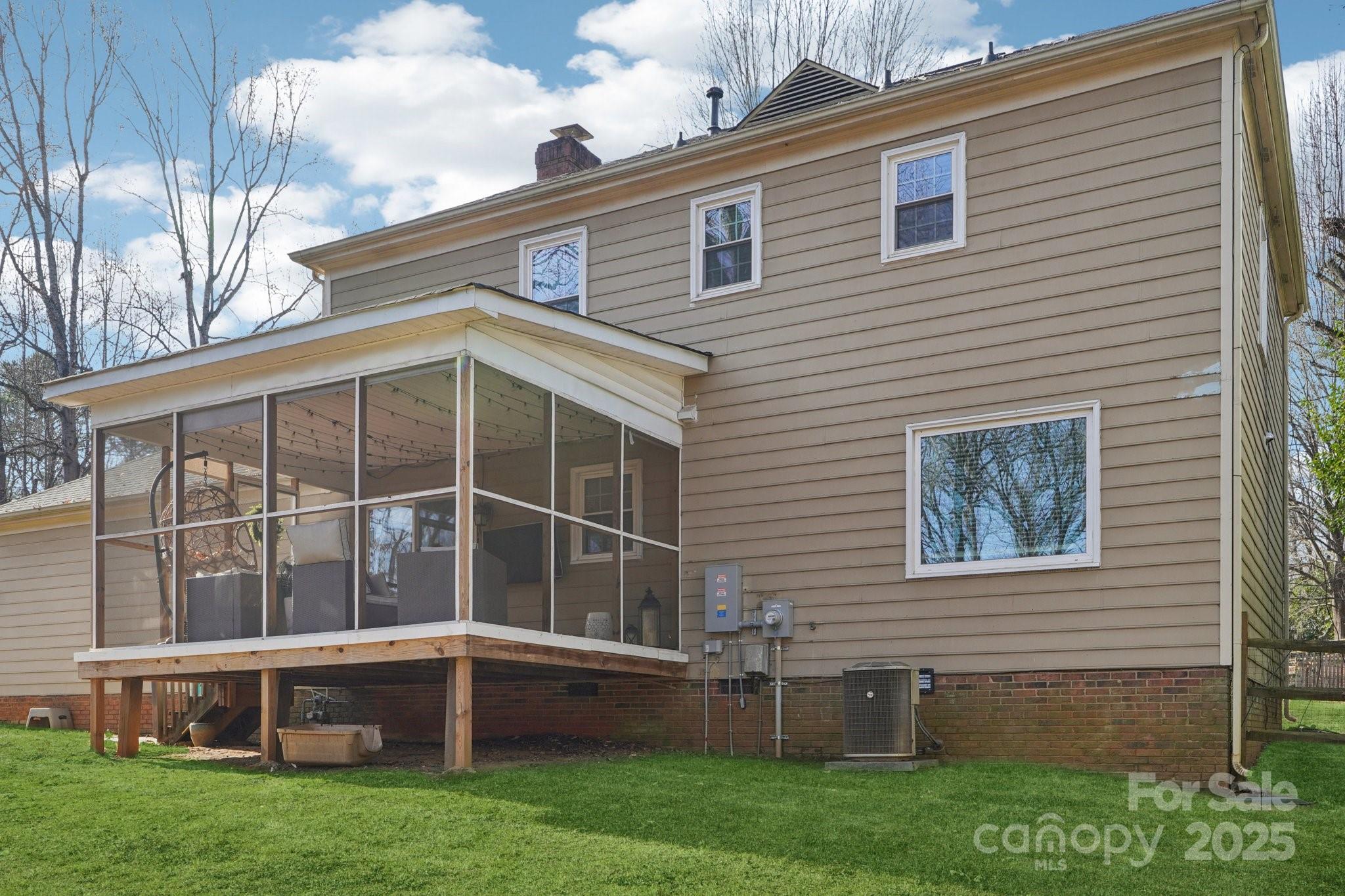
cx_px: 672
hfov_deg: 61.9
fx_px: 1121
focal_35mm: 30
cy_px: 448
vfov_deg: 43.6
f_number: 8
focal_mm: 20
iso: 100
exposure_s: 1/30
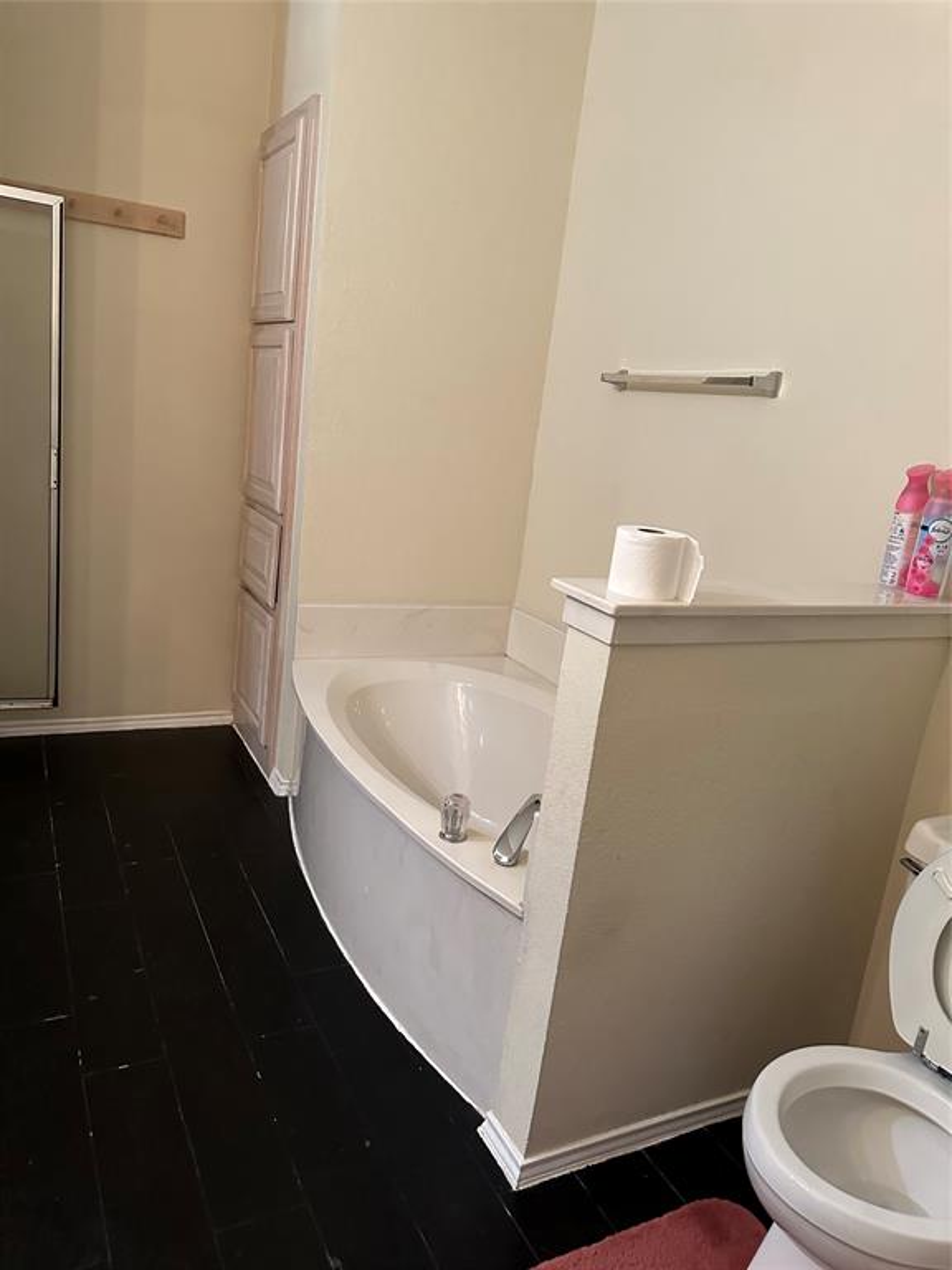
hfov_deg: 56.8
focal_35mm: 24
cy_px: 635
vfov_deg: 71.6
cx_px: 476
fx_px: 880
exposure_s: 1/60
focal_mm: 6.86
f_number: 1.78
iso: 800
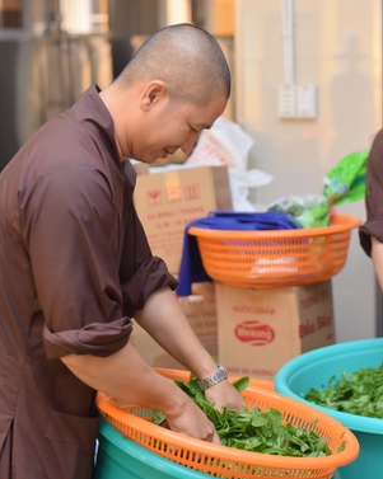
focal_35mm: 81
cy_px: 205
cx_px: 268
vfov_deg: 23.6
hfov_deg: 18.8
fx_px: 1149
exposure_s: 1/125
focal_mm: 50
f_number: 2.5
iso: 800
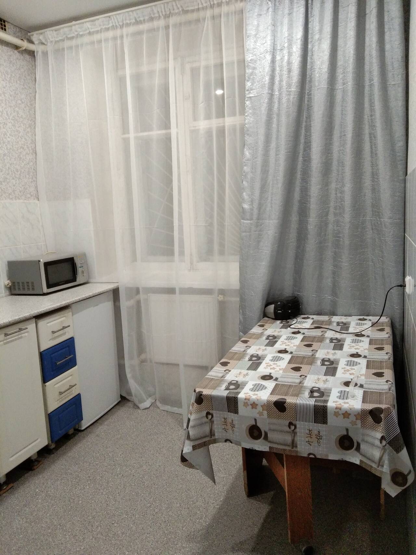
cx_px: 208
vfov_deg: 60.0
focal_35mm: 30
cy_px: 278
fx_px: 481
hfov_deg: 46.8
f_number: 2.2
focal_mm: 3.65
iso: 559
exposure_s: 1/25
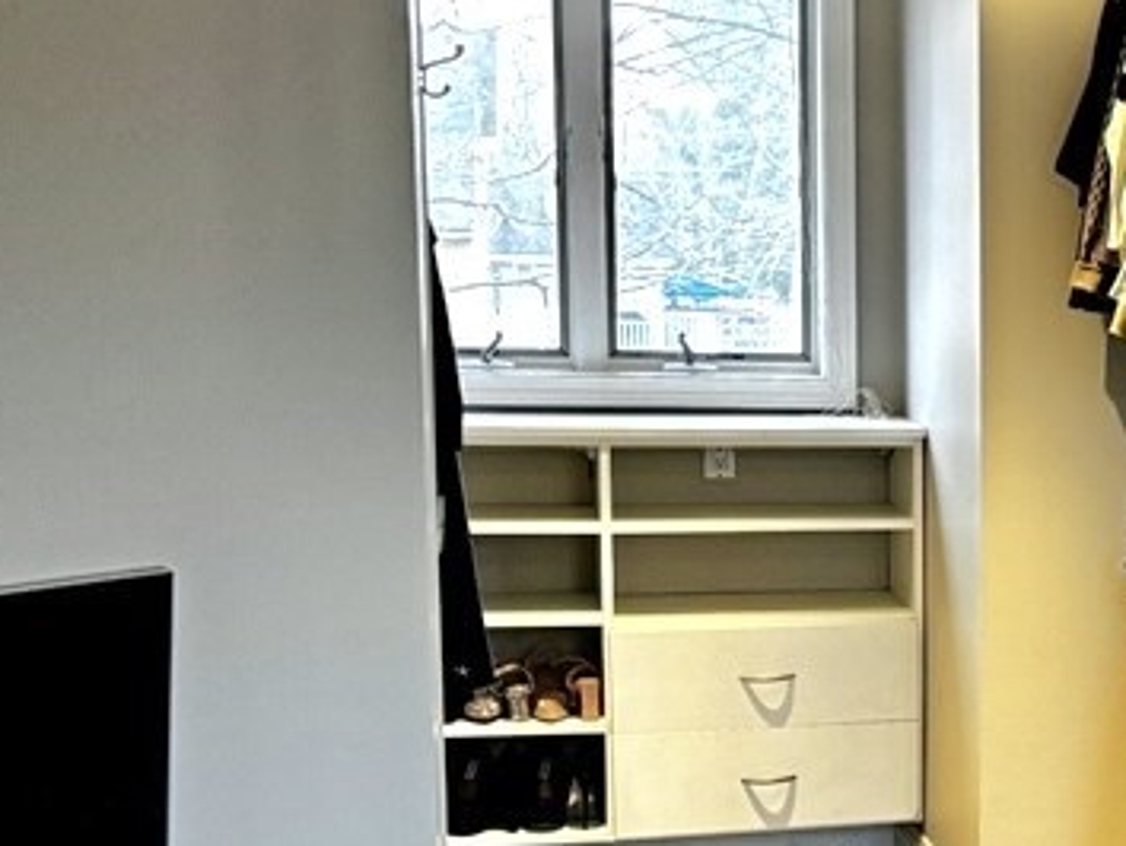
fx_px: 2441
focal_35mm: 75
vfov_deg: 19.5
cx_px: 1501
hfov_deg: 22.9
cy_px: 628
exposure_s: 1/60
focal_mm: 5.96
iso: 200
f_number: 1.6
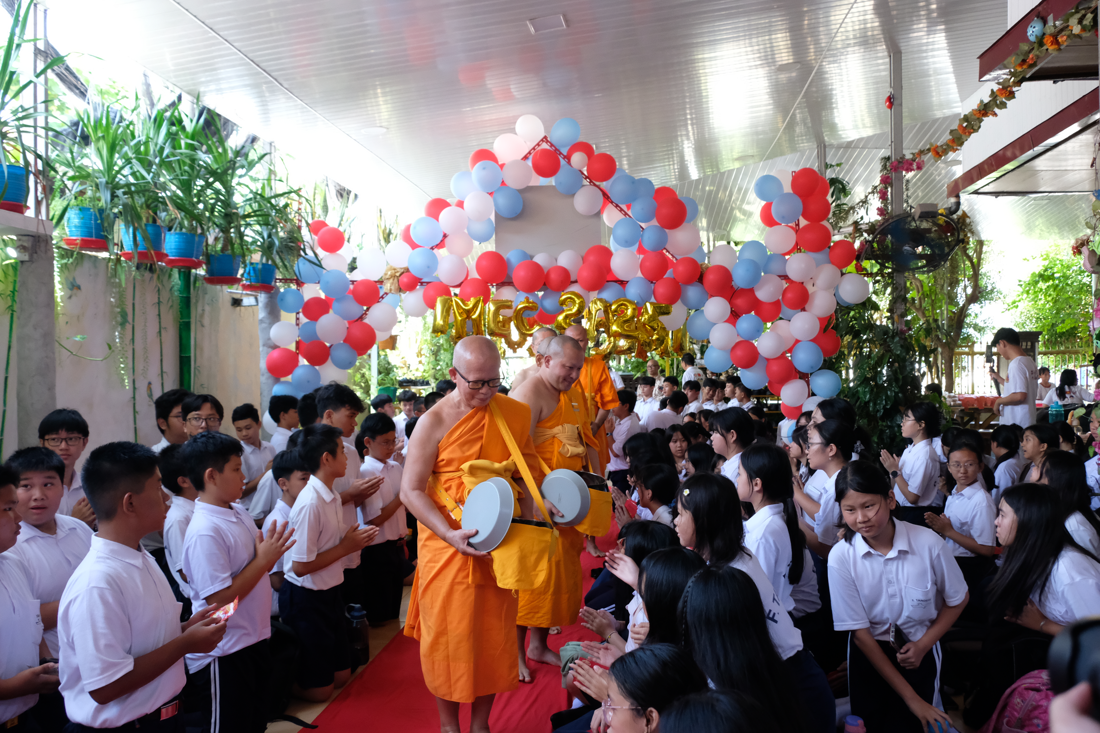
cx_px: 550
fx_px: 917
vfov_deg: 43.6
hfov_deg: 61.9
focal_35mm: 30
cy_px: 366
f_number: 4.5
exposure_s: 1/180
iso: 4000
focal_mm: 20.1
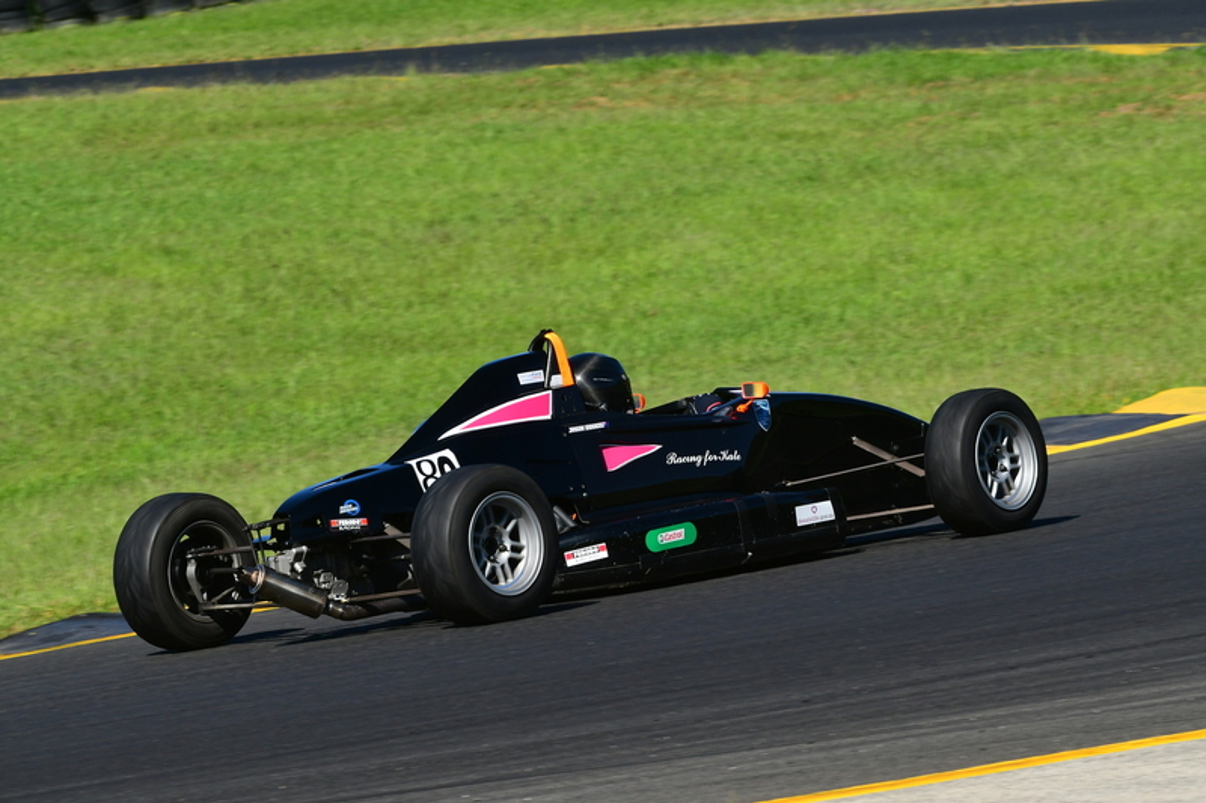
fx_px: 10047
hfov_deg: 6.9
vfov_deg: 4.6
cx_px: 603
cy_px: 402
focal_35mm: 300
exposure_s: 1/640
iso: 500
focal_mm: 200
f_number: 13
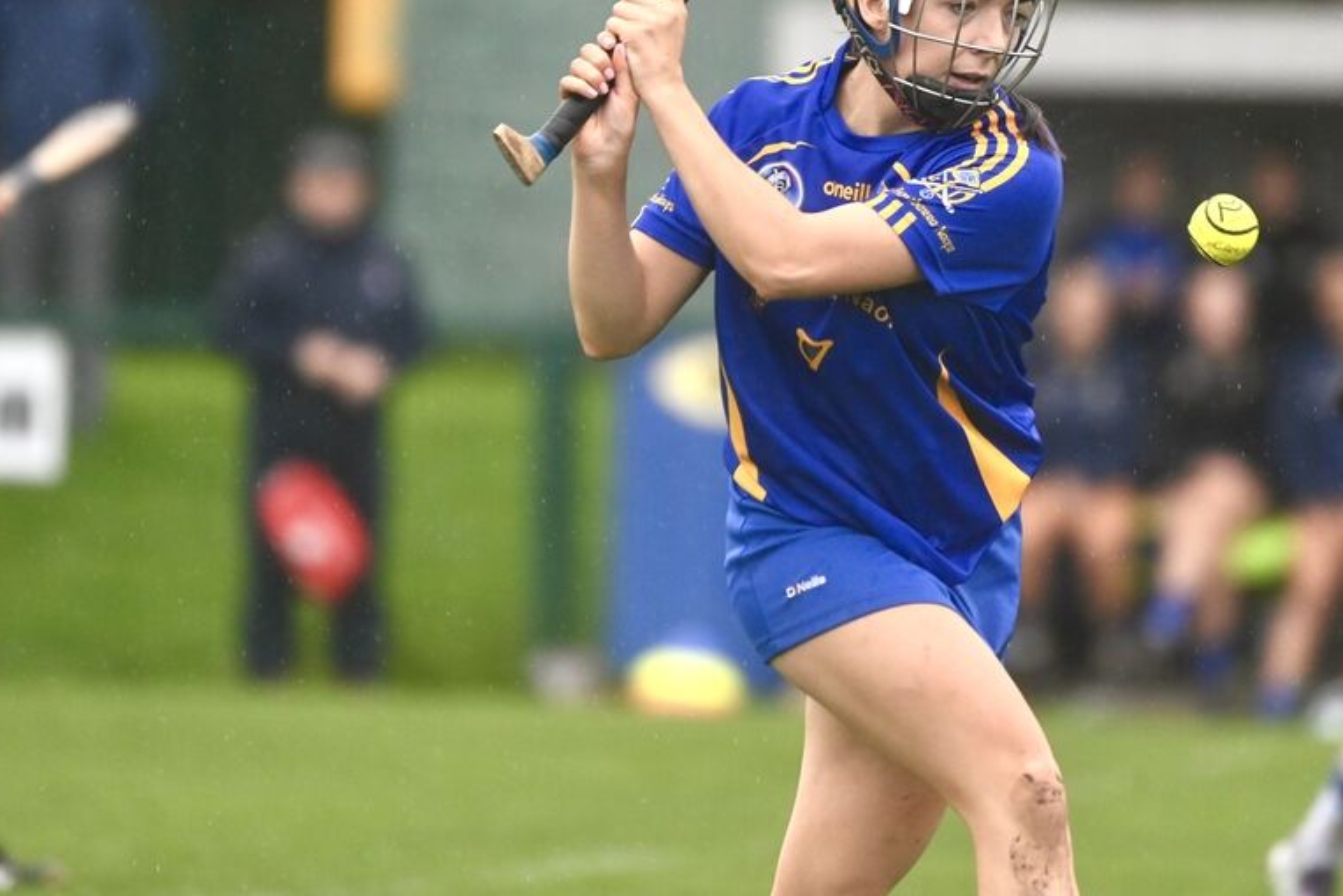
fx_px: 29294
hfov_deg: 2.6
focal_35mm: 785
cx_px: 782
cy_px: 306
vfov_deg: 1.8
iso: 2000
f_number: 5.6
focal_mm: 500
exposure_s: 1/1000
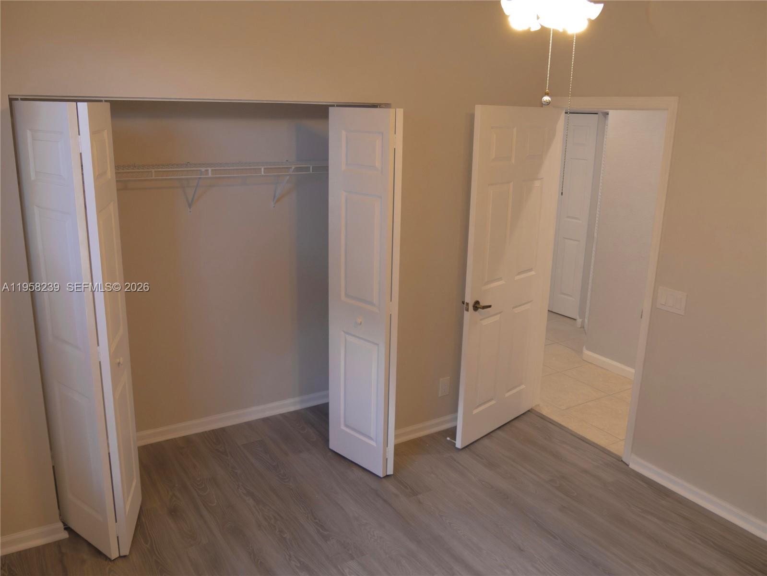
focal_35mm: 30
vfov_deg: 46.8
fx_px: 665
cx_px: 384
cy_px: 288
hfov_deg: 60.0
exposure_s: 1/50
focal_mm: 14
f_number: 5
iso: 800
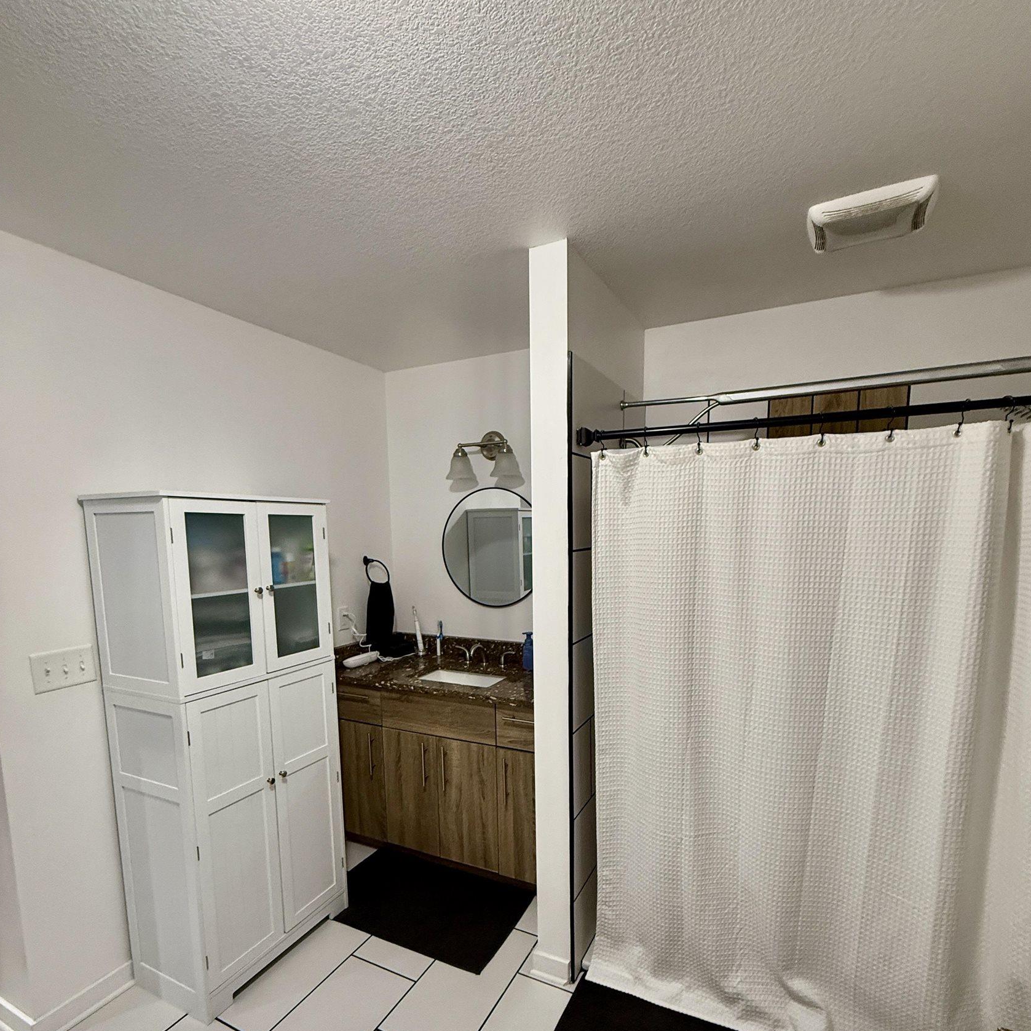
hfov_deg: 84.0
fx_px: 573
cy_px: 606
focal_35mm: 17
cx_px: 527
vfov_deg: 83.2
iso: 250
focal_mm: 2.22
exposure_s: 1/60
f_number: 2.2
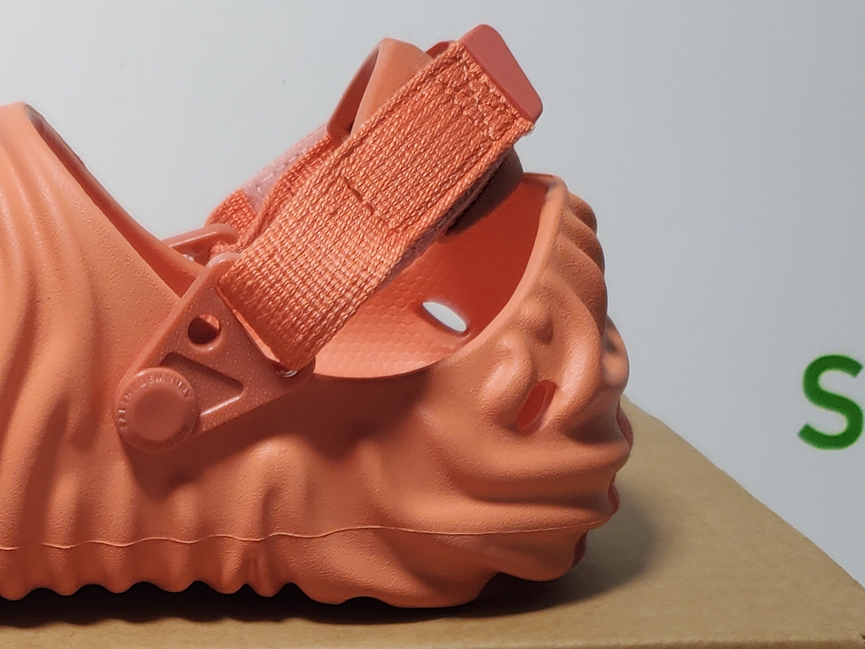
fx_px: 1924
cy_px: 818
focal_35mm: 77
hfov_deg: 24.8
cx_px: 138
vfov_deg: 18.0
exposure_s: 1/413
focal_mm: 4.3
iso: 50
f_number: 1.5
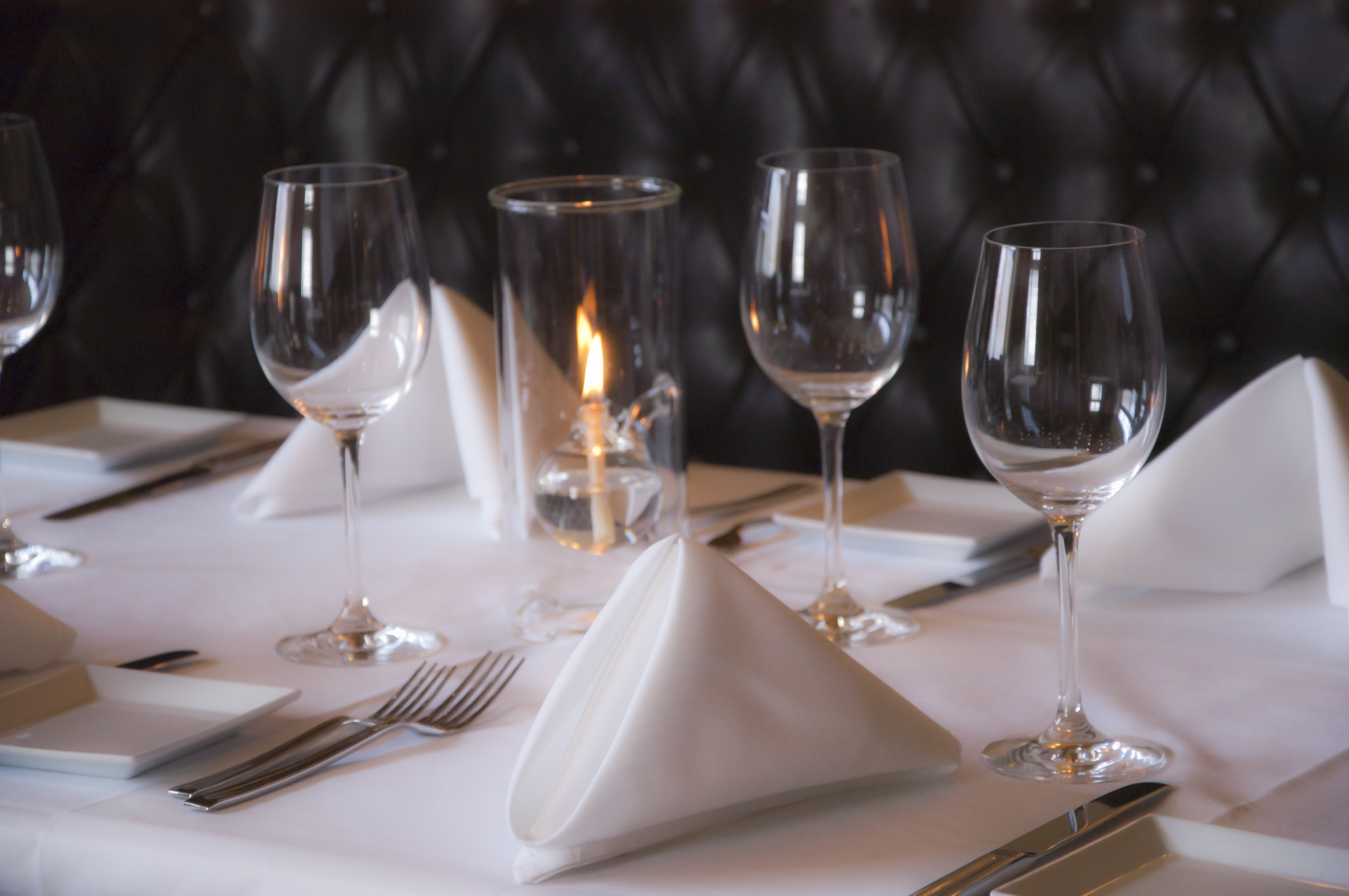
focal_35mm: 135
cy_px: 448
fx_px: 5054
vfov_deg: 10.1
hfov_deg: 15.2
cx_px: 674
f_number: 5.6
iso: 800
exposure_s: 1/80
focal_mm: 90
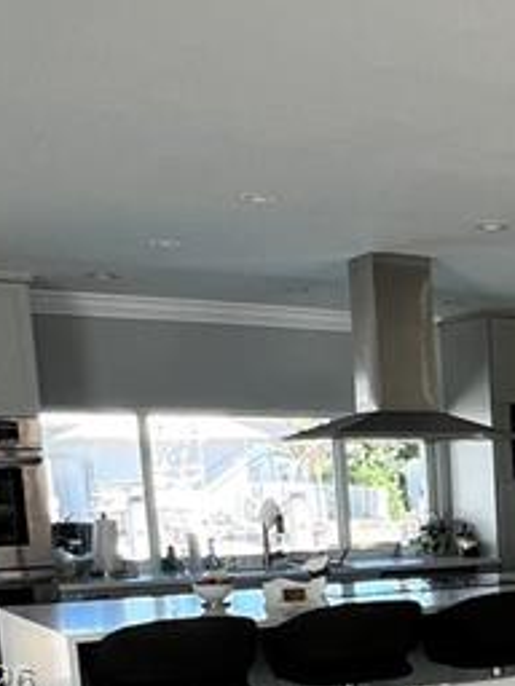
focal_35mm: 61
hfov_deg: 20.9
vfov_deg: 29.6
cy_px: 683
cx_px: 743
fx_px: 1210
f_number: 1.8
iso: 50
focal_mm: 1.57
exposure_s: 1/120
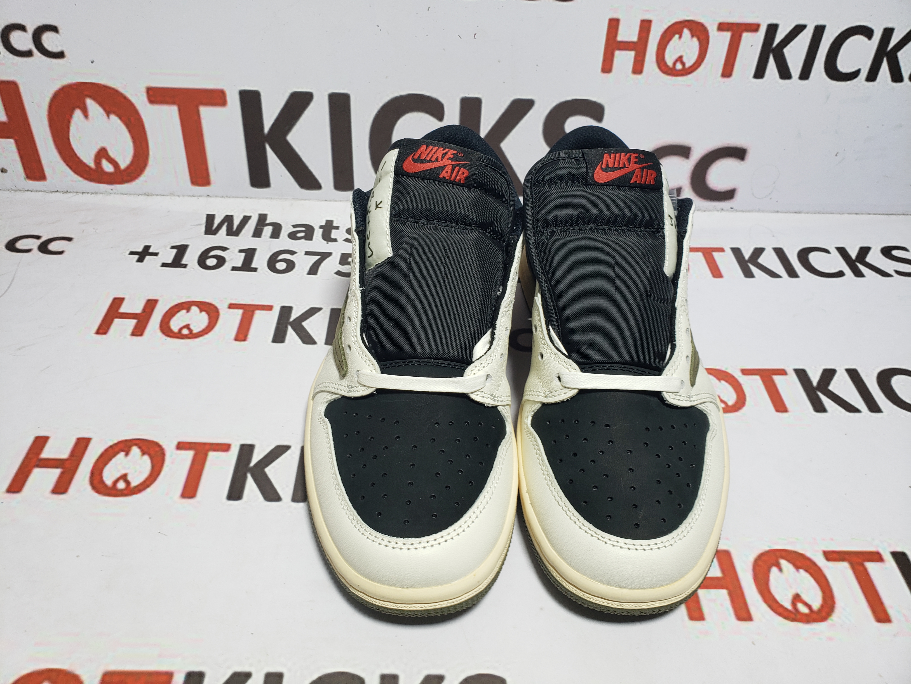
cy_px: 342
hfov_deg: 67.3
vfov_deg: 53.1
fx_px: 684
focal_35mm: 26
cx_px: 456
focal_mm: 4.3
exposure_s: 1/152
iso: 50
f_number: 2.4
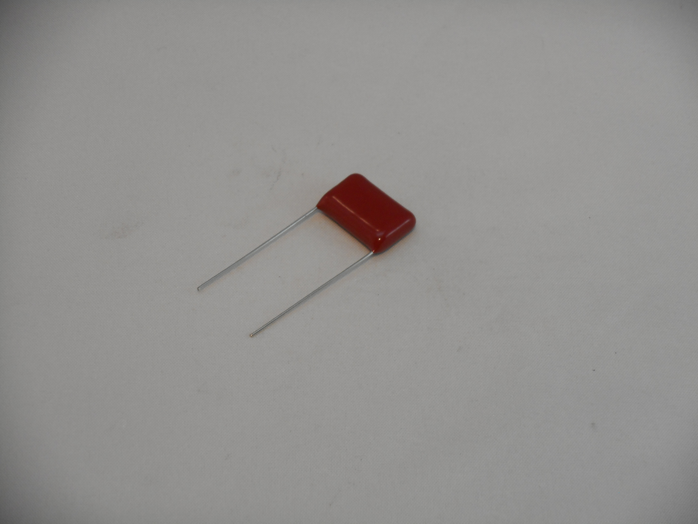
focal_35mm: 117
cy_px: 262
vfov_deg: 12.7
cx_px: 349
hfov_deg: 16.8
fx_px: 2359
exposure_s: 1/60
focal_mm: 20.9
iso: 160
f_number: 5.9
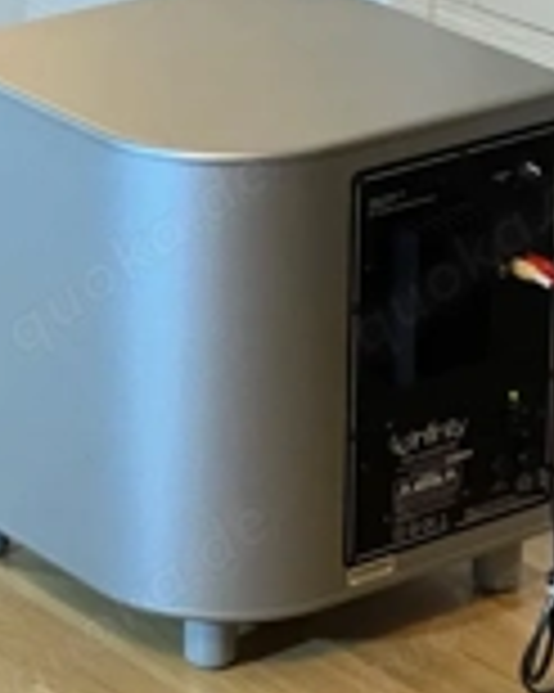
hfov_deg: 7.9
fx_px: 4001
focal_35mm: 195
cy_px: -50
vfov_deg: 9.8
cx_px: 234
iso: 640
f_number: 2.8
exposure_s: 1/50
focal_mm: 9
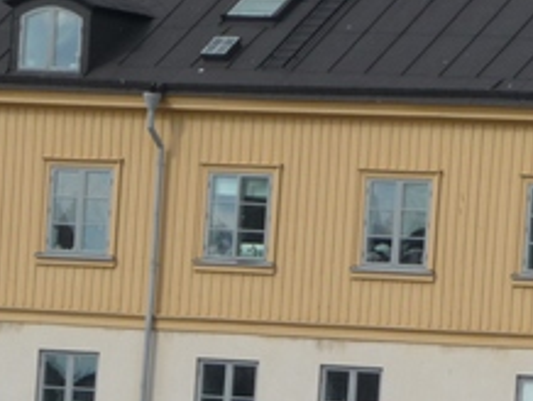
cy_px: 345
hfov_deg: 4.0
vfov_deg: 3.0
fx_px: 7676
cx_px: 315
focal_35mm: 498
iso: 100
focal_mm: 29.1
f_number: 4.8
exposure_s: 1/640
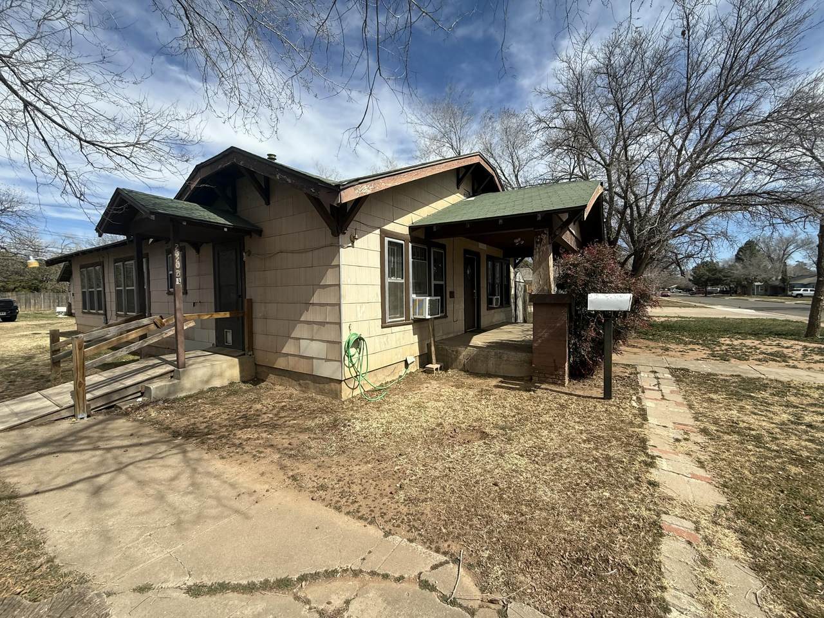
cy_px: 309
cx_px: 412
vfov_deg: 85.7
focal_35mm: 14
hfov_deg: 102.1
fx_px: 333
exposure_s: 1/1656
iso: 50
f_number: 2.2
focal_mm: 2.22
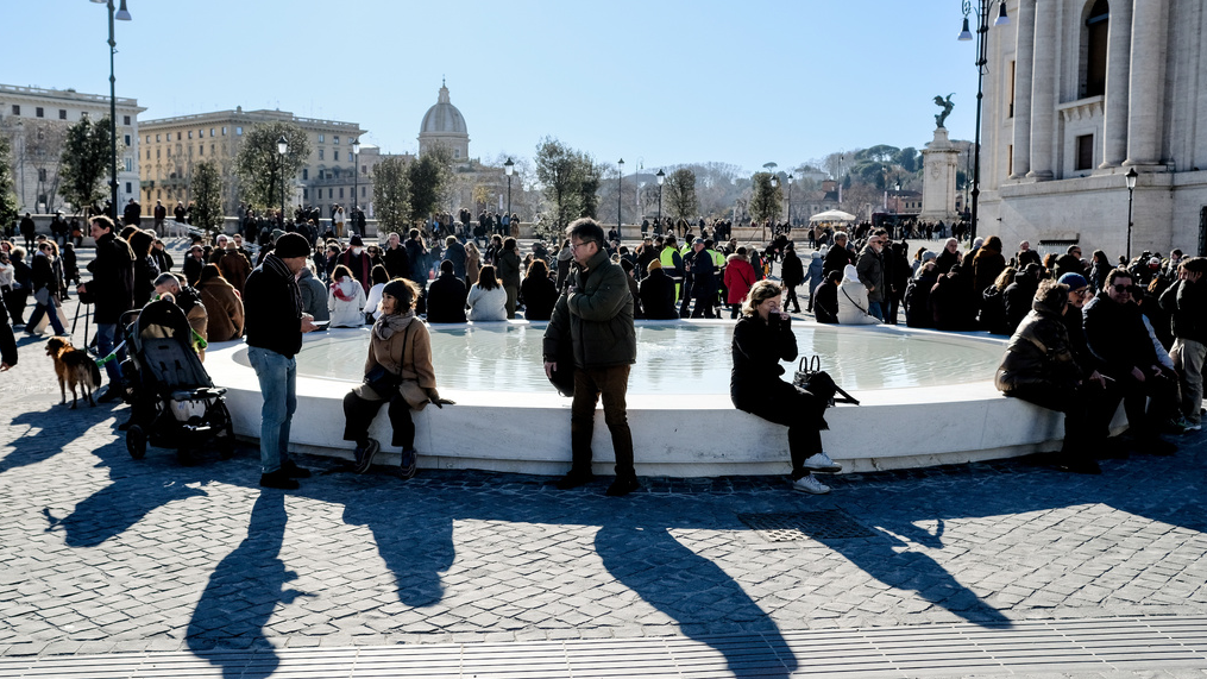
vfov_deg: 32.0
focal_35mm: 37
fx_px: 1184
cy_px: 337
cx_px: 603
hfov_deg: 54.0
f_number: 5
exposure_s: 1/2000
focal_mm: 23
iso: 400
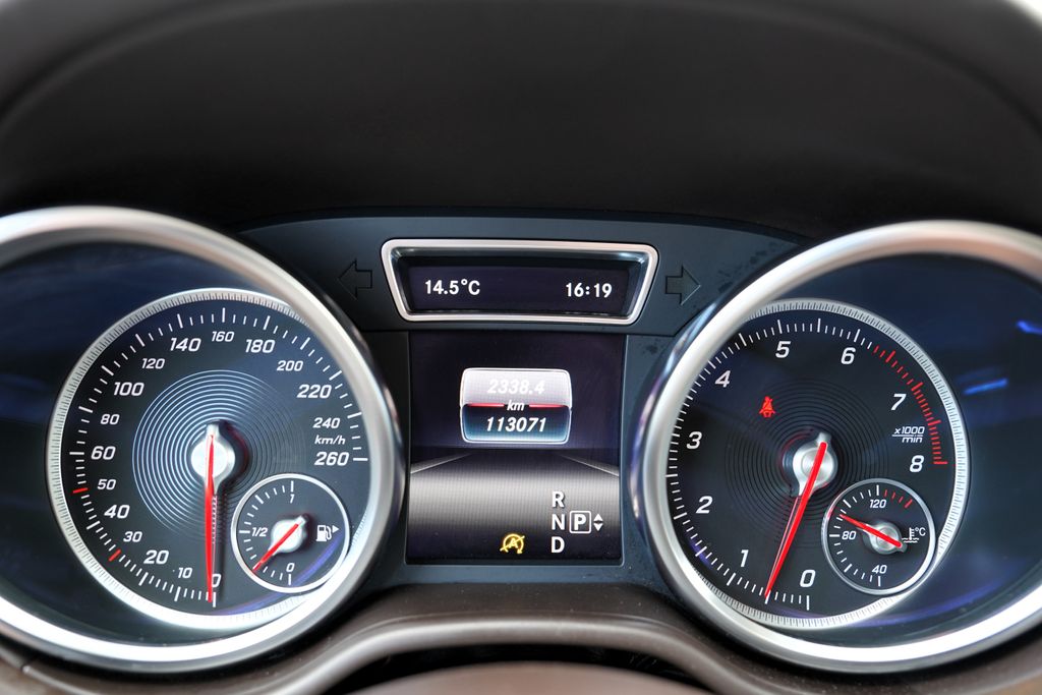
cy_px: 348
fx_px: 897
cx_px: 521
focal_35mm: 31
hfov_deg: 60.3
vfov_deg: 42.3
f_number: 4
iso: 640
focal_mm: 31
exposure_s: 1/60
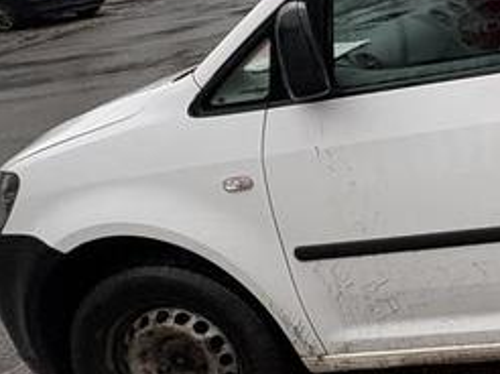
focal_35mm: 51
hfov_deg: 27.9
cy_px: 33
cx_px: 713
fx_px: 736
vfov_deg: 27.4
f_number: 2.2
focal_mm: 2.22
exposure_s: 1/227
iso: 40
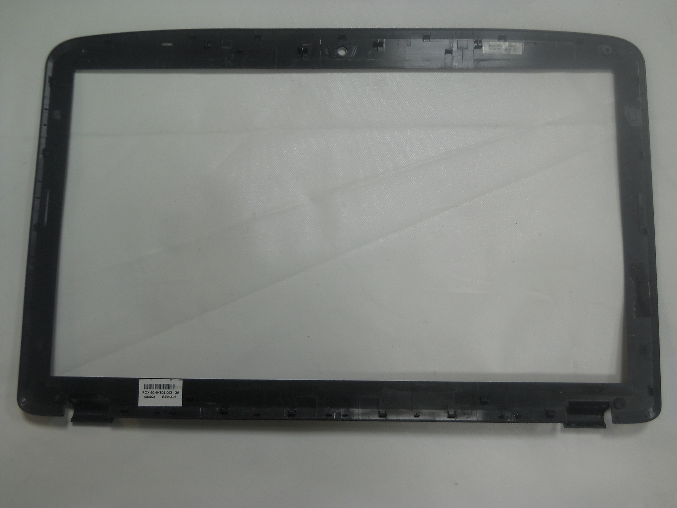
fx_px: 802
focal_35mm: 41
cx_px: 338
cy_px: 254
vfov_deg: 35.1
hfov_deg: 45.8
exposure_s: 1/30
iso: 125
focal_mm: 6.72
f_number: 3.1
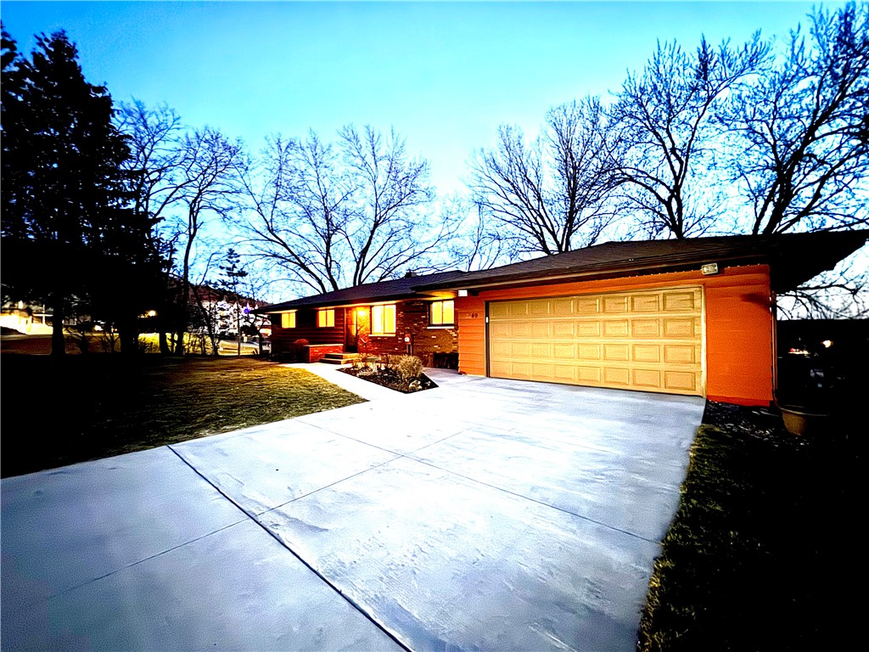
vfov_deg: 85.7
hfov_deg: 102.1
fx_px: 351
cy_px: 326
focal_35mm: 14
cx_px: 434
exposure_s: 1/7
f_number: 2.2
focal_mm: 2.22
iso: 1250
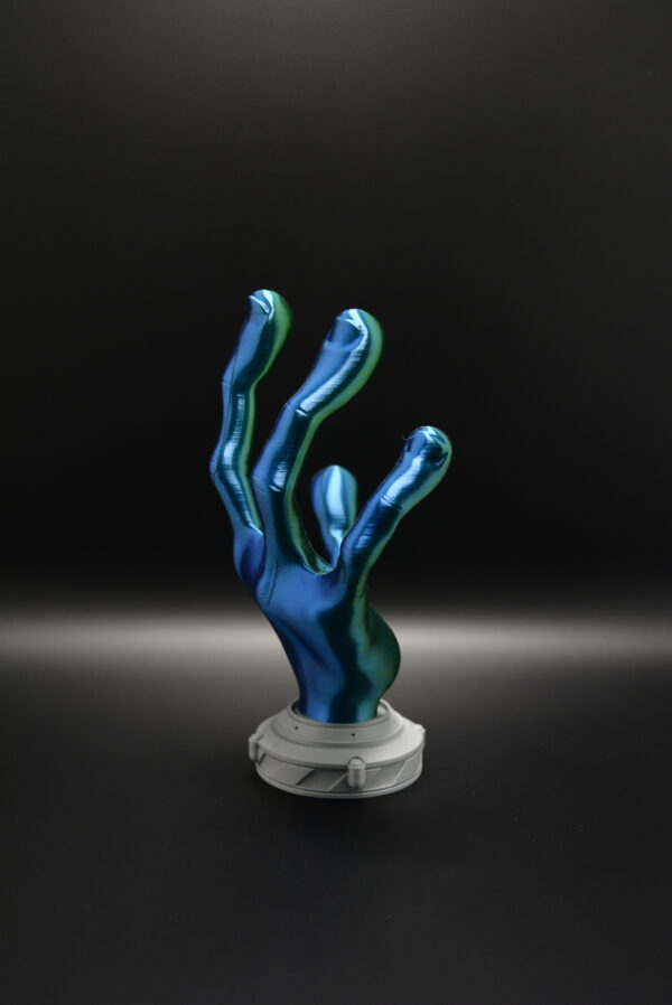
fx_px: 1090
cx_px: 336
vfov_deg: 49.5
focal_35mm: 39
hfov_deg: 34.3
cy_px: 502
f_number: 4
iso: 800
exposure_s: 1/50
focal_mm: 26
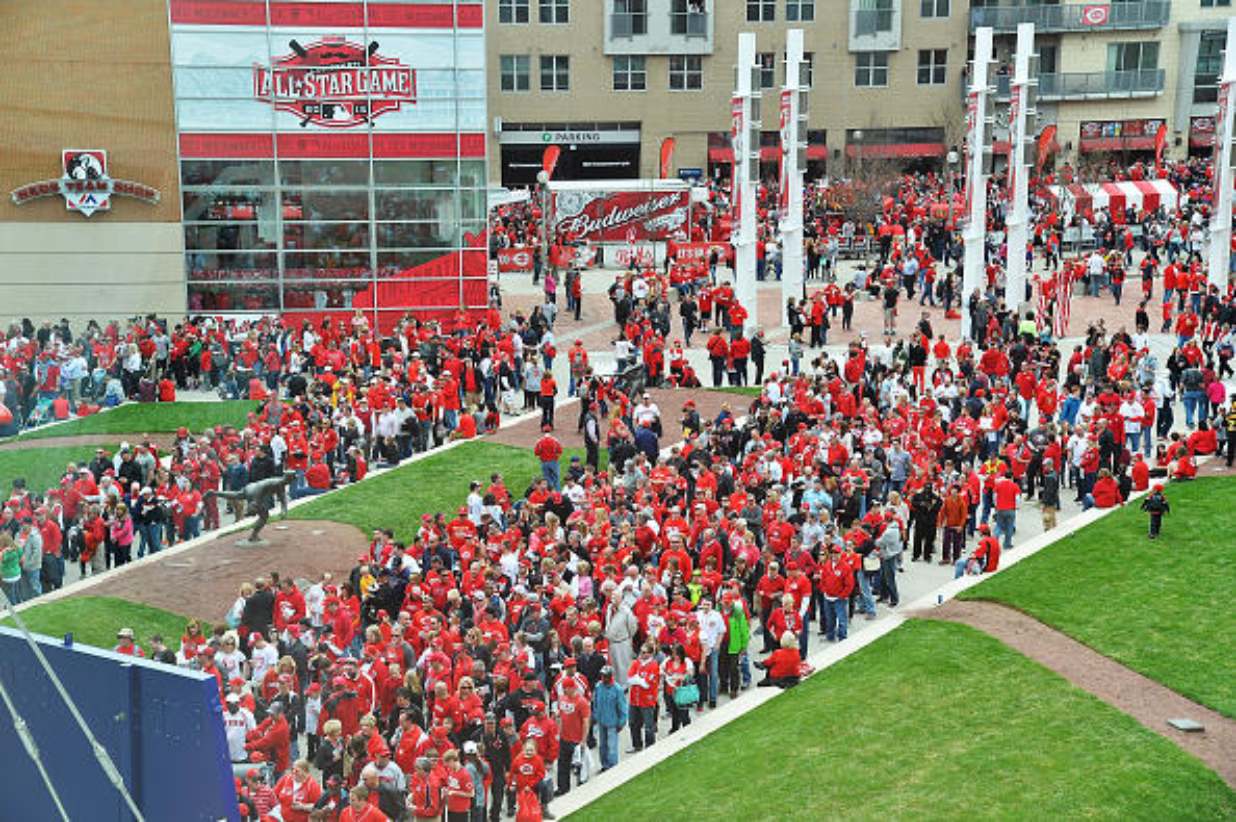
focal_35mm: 62
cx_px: 618
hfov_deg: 32.4
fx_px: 2127
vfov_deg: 21.9
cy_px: 411
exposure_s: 1/200
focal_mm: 62
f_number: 6.3
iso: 200
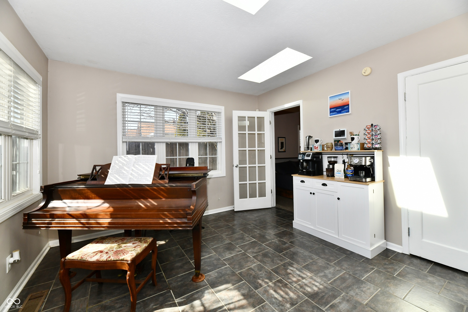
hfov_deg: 104.3
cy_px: 156
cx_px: 234
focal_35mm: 14
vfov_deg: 81.2
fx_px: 182
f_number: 9
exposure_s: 1/250
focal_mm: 14
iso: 640
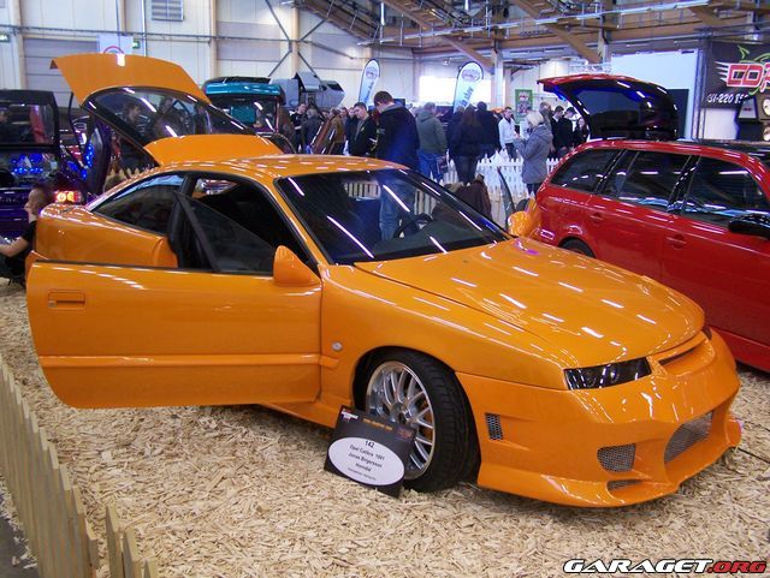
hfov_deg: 48.9
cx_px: 385
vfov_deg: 37.8
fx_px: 846
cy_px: 289
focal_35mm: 38
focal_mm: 6.3
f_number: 2.8
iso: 160
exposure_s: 1/25
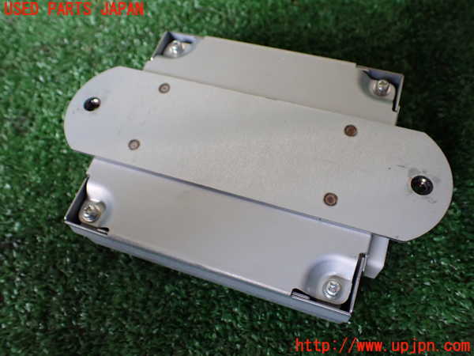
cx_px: 237
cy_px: 178
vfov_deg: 46.8
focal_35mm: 30
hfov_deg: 60.0
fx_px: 411
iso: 640
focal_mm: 5.4
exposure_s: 1/125
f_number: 2.3
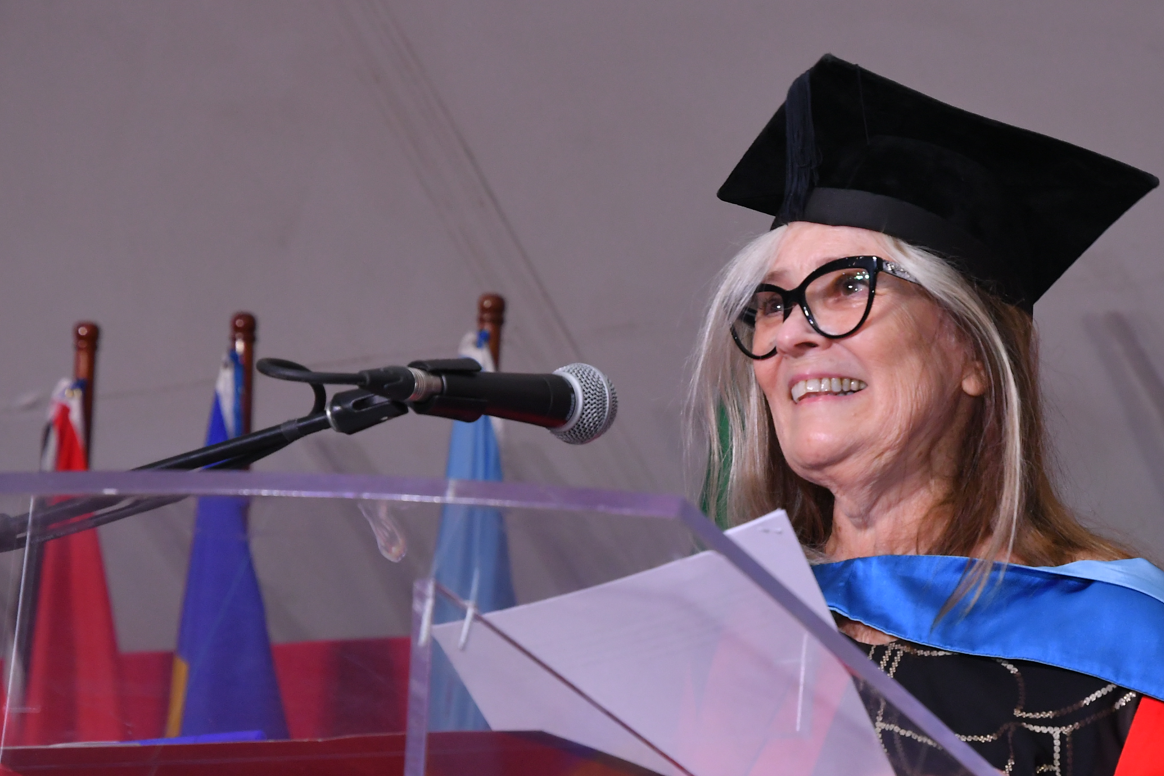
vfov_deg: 10.6
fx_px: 4171
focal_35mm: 129
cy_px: 559
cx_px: 812
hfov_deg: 15.8
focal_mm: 56
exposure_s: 1/125
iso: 1000
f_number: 5.6
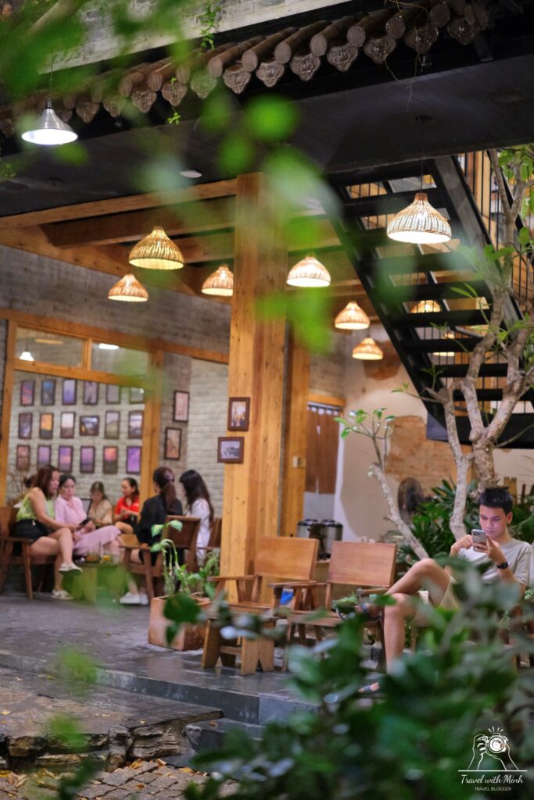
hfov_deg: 27.0
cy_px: 400
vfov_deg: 39.6
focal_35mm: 50
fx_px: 1112
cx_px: 267
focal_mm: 33
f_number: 1.4
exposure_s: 1/90
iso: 3200
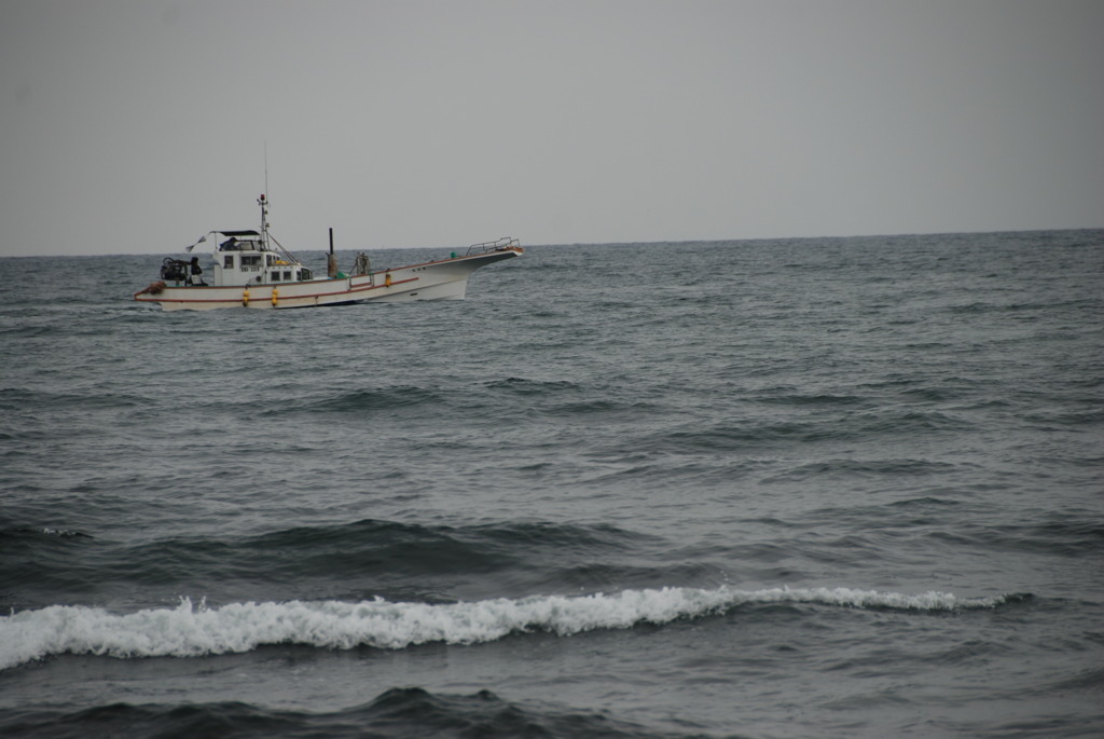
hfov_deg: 6.9
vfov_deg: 4.6
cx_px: 552
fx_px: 9209
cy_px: 370
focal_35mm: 300
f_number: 5.6
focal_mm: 200
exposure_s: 1/200
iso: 100
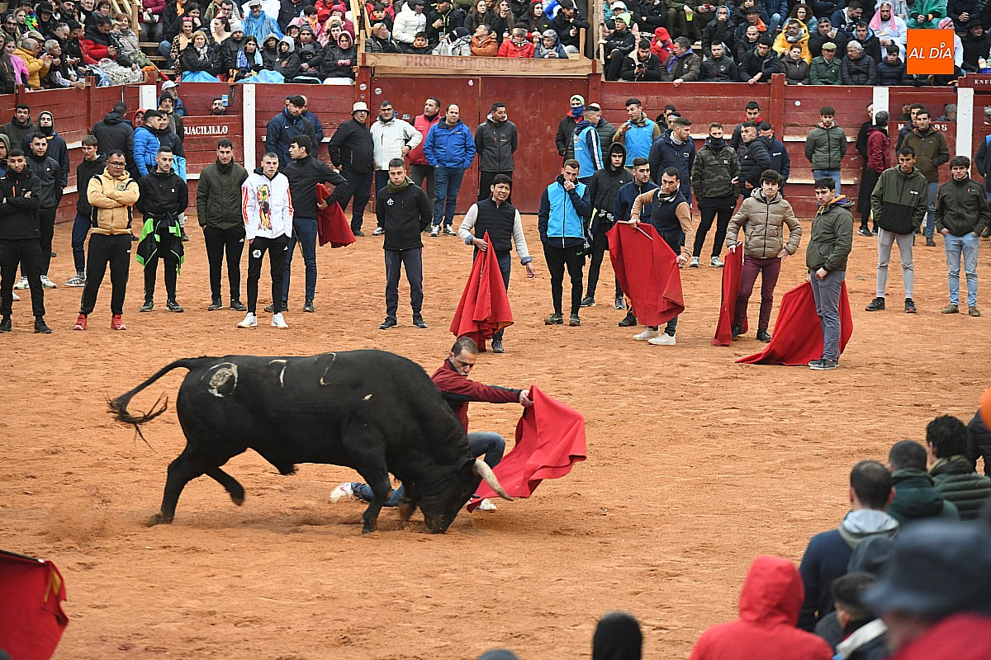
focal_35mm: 150
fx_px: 4129
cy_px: 330
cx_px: 496
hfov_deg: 13.7
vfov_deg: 9.1
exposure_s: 1/320
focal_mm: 150
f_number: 4
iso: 5000
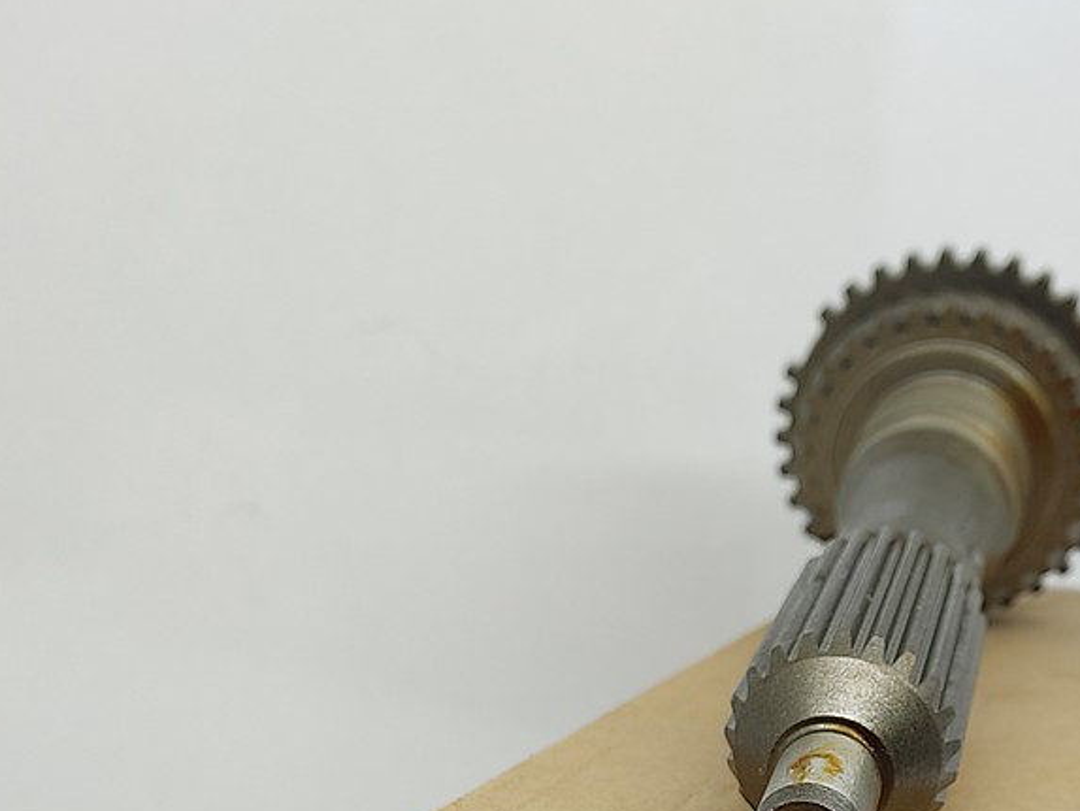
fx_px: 1841
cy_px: 867
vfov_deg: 23.5
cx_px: 780
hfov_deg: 32.2
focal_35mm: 59
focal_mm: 4.74
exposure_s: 1/100
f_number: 1.79
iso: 181
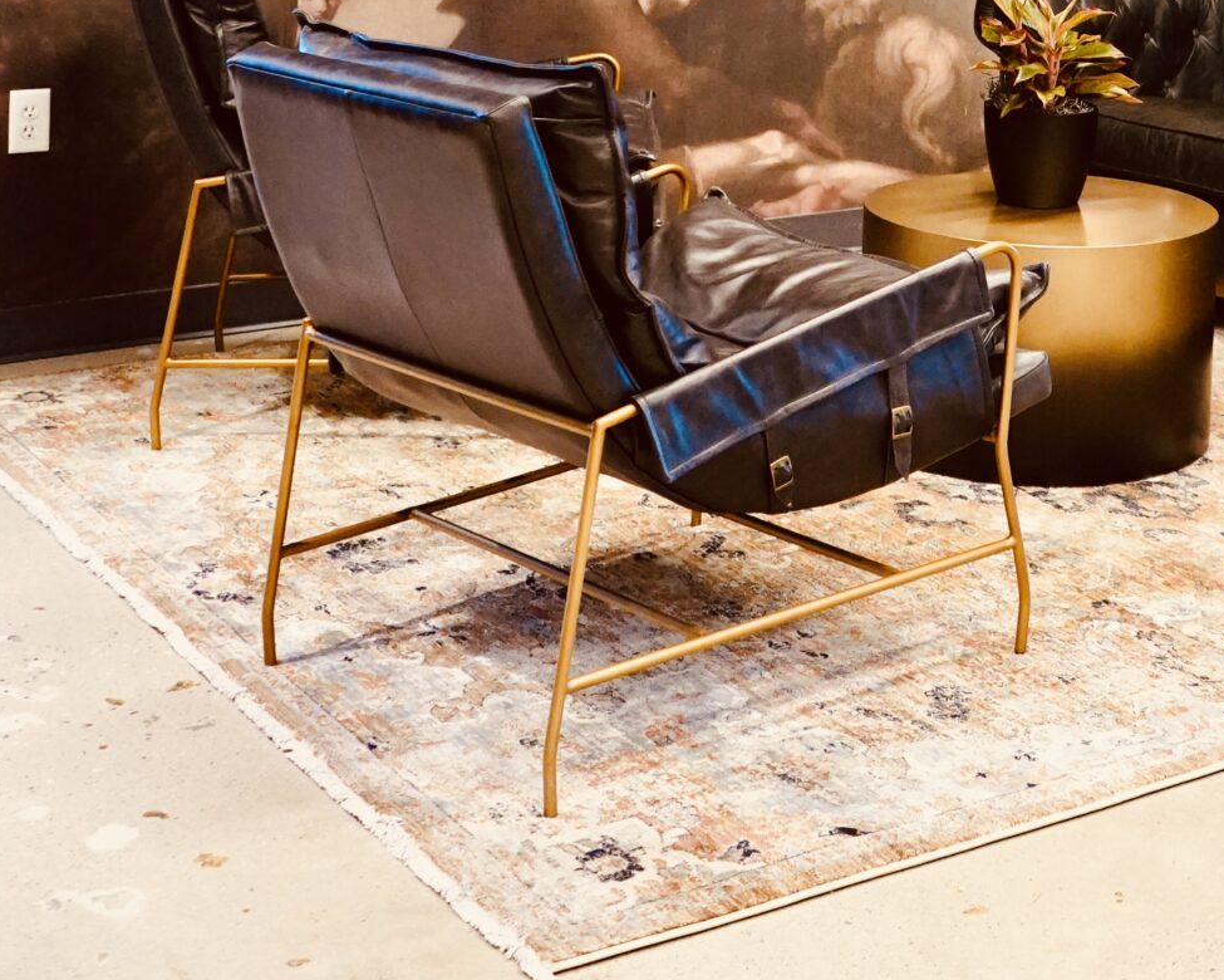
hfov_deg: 27.1
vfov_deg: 20.7
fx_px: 2500
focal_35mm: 69
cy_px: -205
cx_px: 947
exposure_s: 1/160
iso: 5000
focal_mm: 28
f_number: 3.5
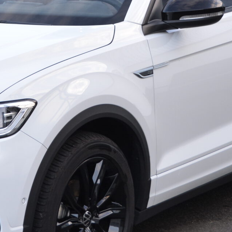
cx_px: 58
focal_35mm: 143
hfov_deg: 12.2
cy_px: 14
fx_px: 1084
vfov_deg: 12.1
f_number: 5
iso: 320
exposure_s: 1/100
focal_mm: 28
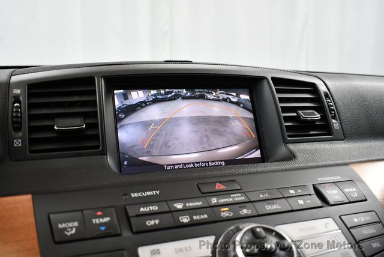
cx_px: 192
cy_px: 128
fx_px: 384
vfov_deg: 36.9
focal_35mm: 36
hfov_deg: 53.1
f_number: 3.5
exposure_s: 1/125
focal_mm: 18
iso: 1800
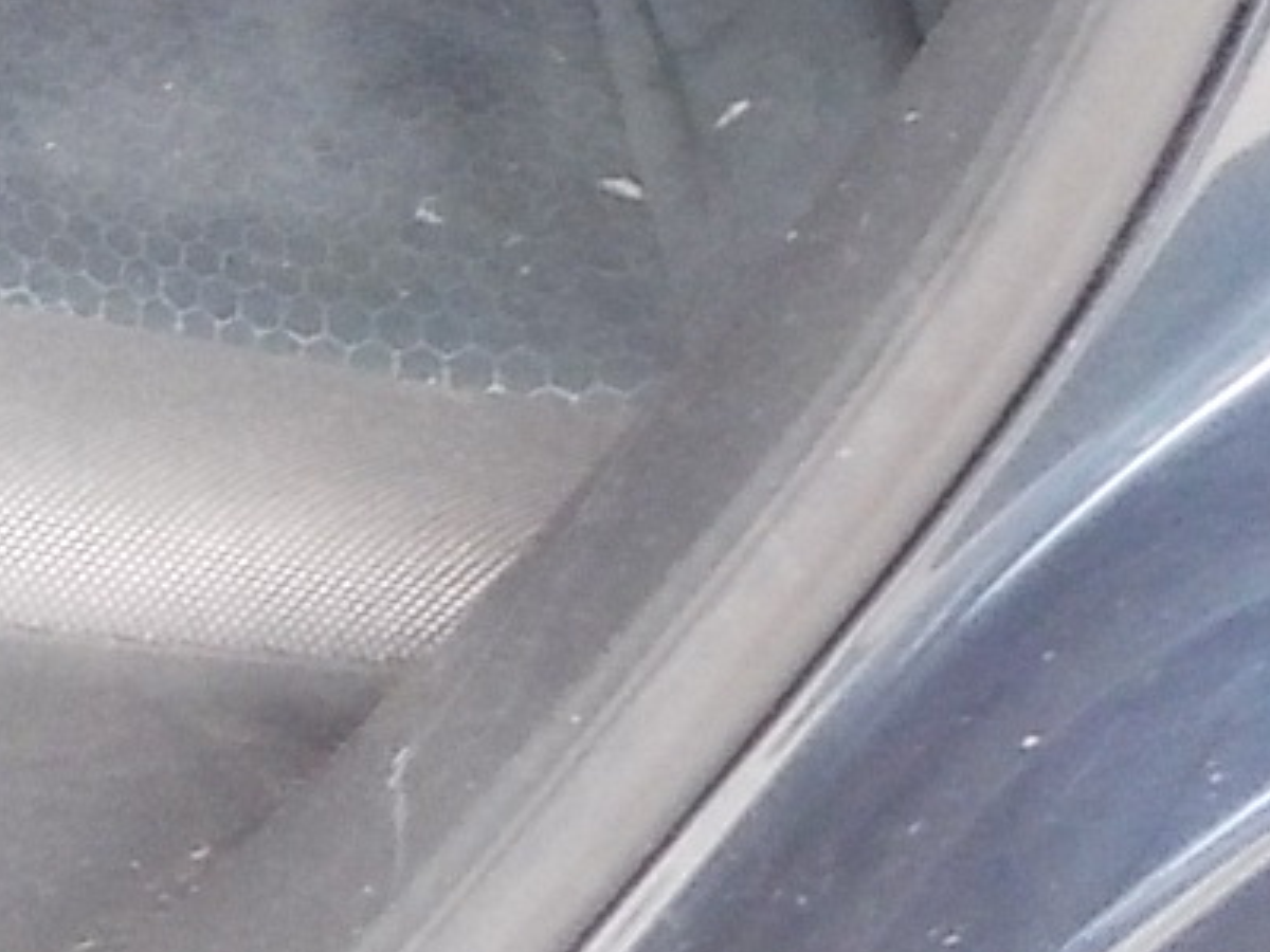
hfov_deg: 15.6
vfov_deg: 11.3
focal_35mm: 120
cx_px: -397
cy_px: -879
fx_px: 4403
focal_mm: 4.1
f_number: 3.3
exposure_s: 1/30
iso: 320
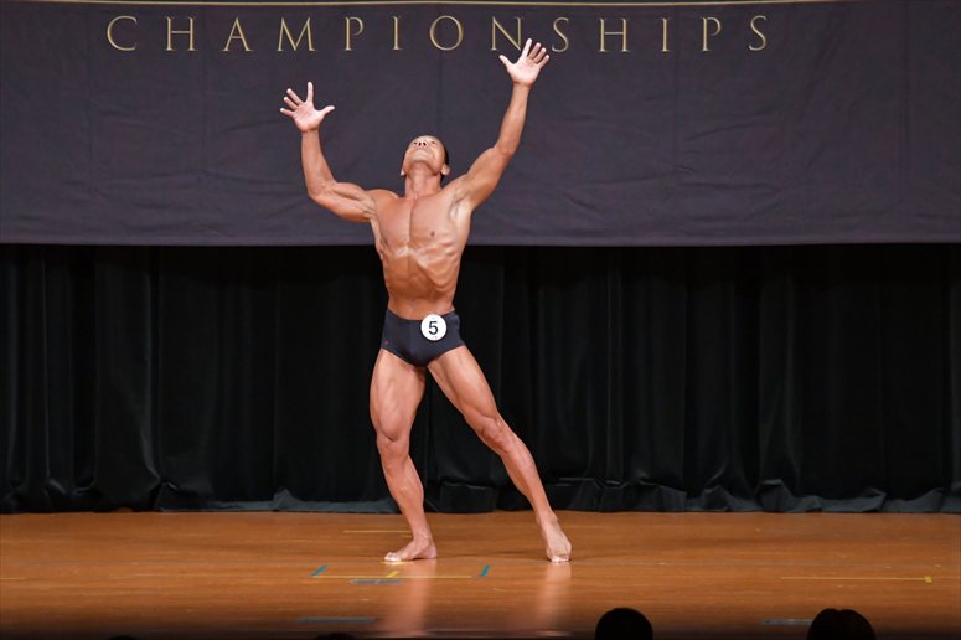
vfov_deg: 5.7
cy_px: 320
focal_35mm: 240
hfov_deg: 8.6
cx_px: 480
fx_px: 6404
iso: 5000
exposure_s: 1/400
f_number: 5.6
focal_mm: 160
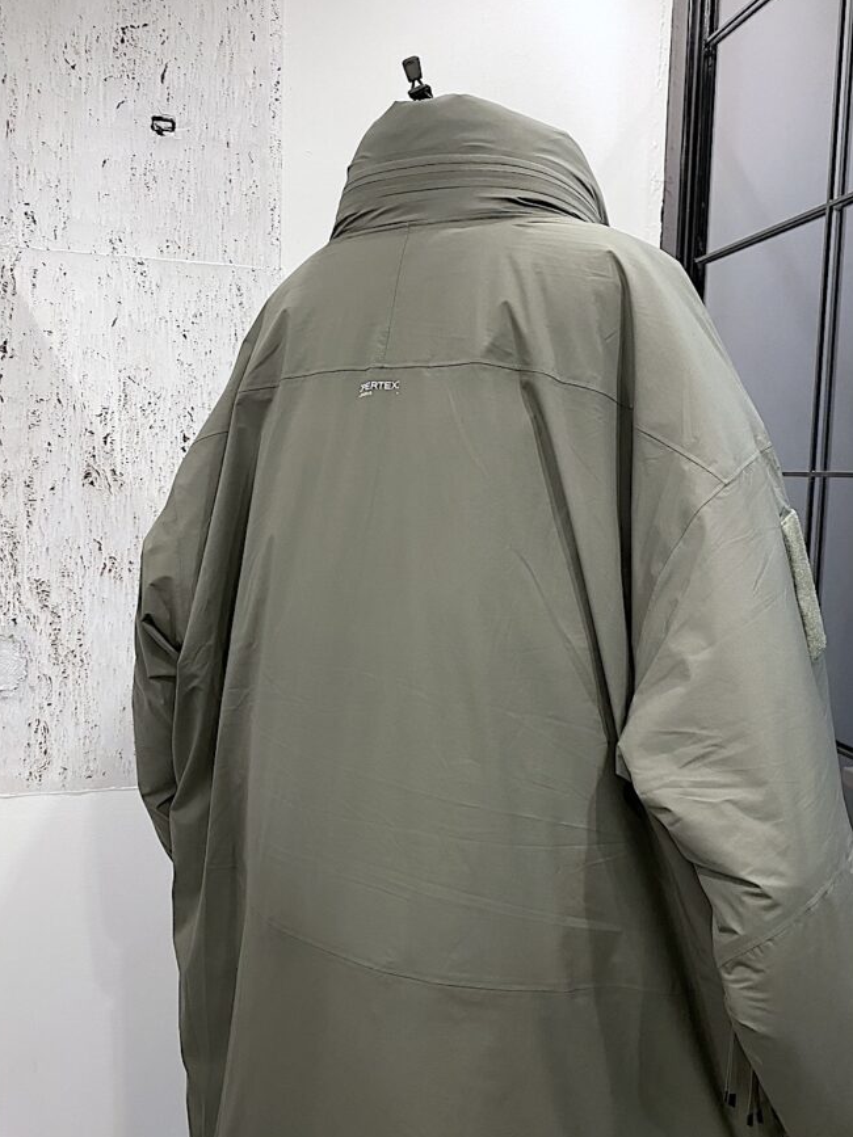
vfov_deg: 65.3
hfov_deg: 51.3
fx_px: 887
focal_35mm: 27
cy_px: 561
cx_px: 430
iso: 250
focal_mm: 4.25
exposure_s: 1/60
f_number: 1.8
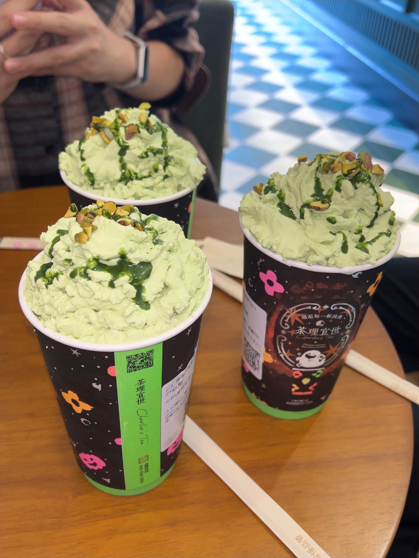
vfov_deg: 56.8
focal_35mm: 32
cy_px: 279
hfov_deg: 44.2
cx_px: 210
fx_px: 516
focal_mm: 5.7
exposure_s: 1/50
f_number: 1.5
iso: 160
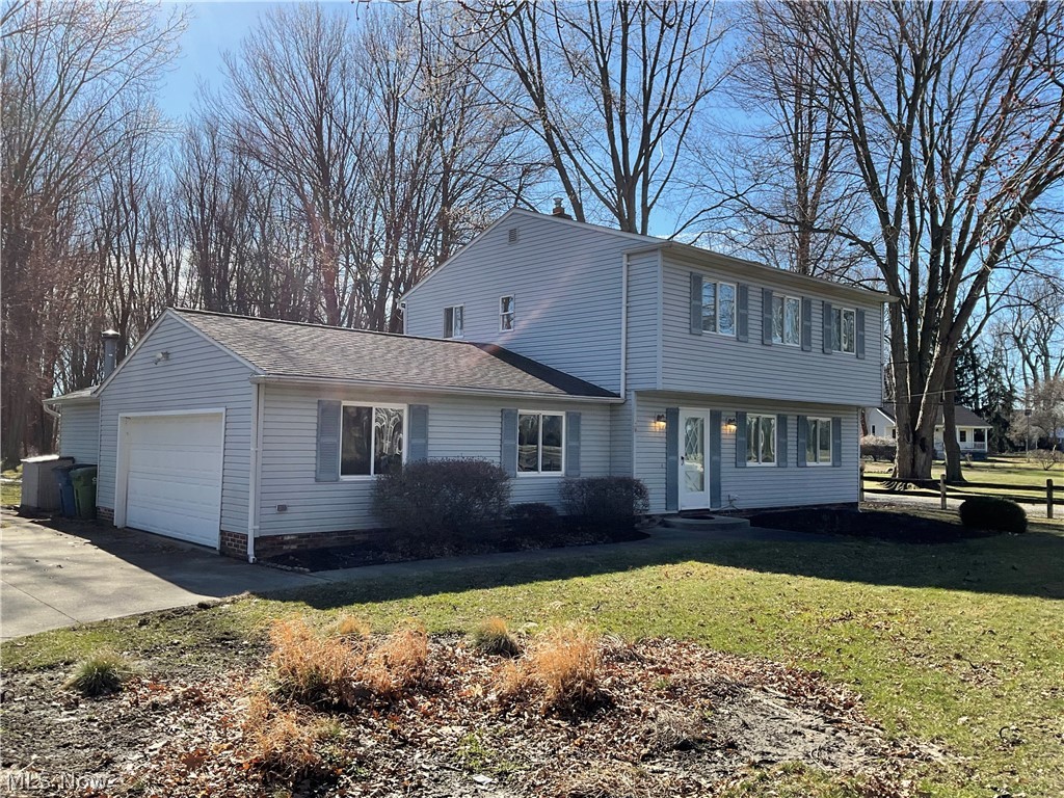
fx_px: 891
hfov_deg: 61.7
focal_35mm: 29
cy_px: 399
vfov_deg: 48.2
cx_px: 532
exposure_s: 1/978
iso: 16
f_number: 1.8
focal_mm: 3
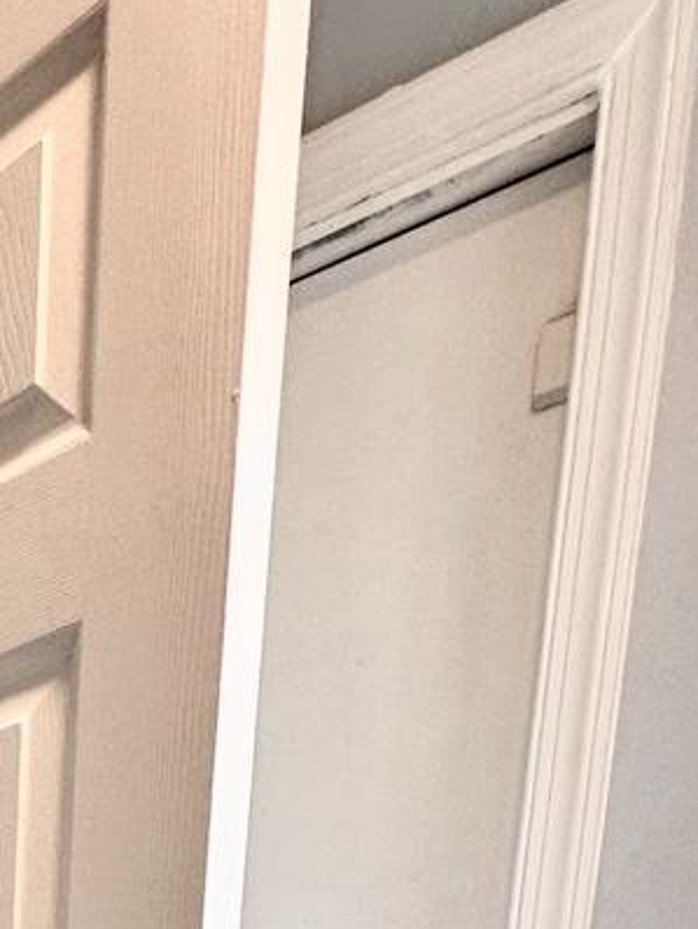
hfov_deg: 22.0
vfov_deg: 22.9
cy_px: 1604
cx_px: -374
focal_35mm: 54
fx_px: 1450
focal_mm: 2.22
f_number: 2.2
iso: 100
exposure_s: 1/120
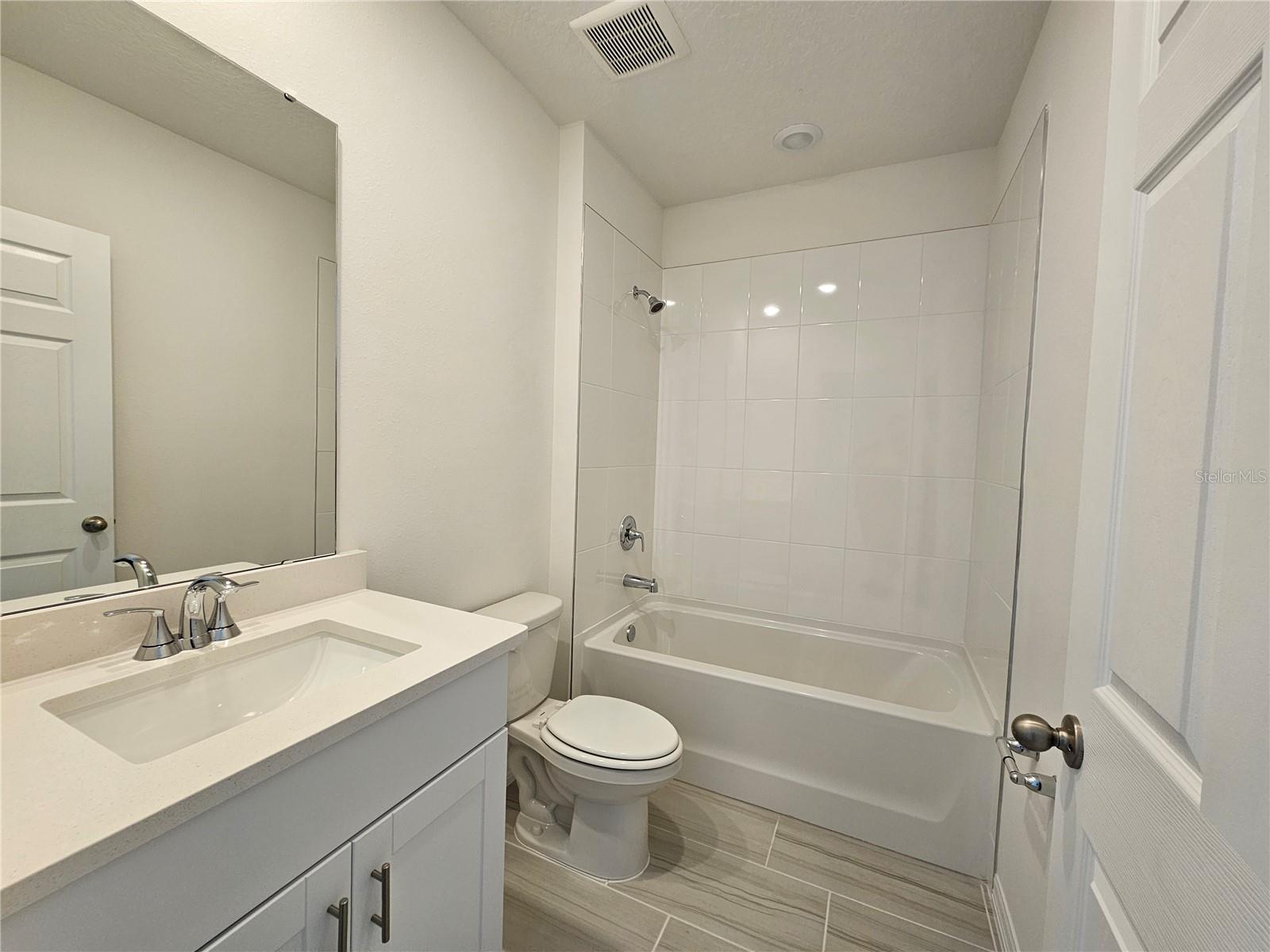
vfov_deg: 89.9
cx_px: 635
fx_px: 477
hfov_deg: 106.2
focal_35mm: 13
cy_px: 476
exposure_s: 1/60
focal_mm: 2.2
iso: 100
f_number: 2.2
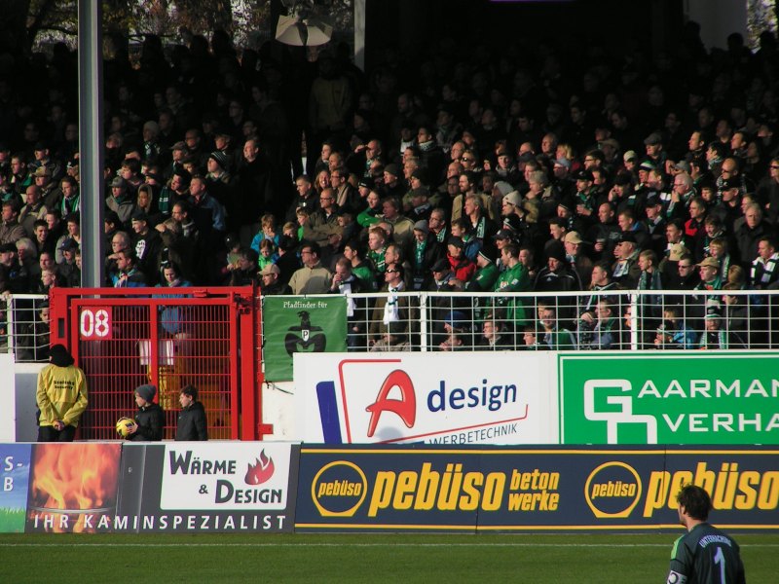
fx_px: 8552
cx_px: 390
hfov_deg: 5.2
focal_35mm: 380
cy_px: 292
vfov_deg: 3.9
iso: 50
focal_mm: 58
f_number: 4.5
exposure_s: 1/500
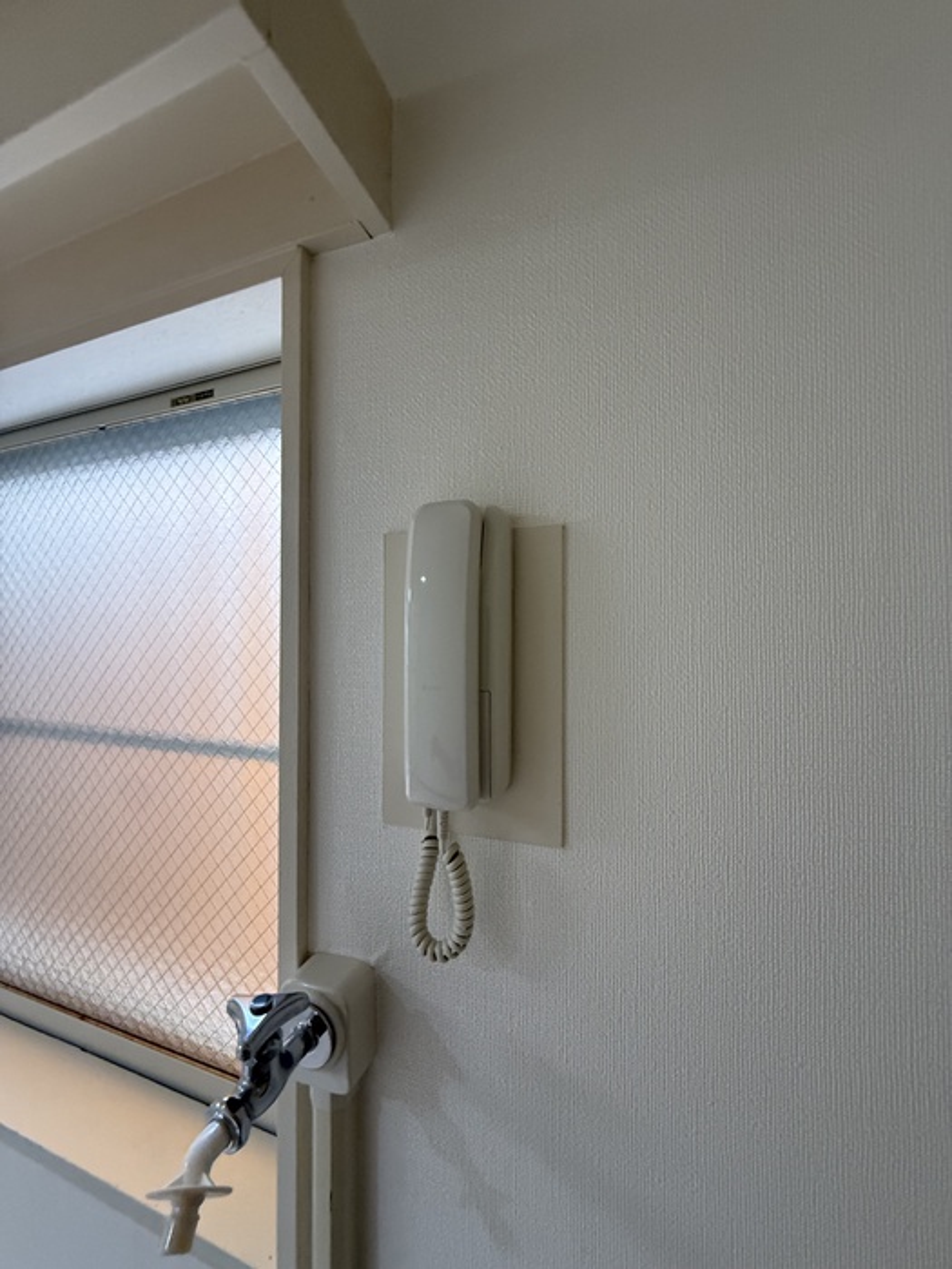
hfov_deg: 85.7
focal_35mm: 14
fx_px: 513
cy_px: 634
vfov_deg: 102.1
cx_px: 476
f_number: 2.2
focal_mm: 2.22
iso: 320
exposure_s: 1/100
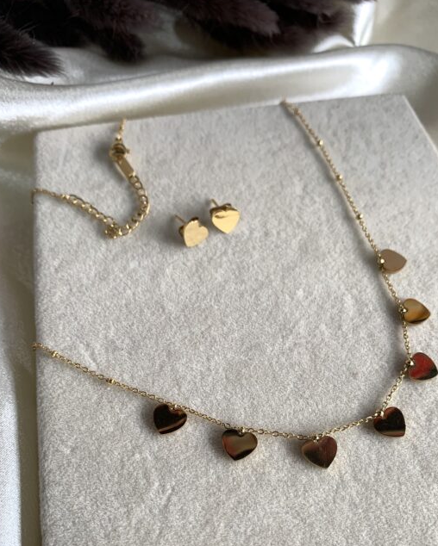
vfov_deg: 55.1
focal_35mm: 32
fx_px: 518
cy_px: 336
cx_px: 233
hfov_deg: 45.8
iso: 32
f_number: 1.8
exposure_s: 1/100
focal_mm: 4.25
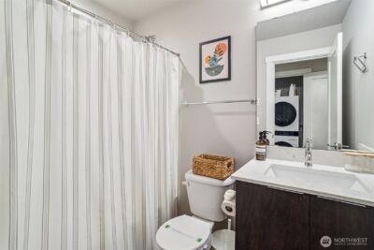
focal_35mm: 16
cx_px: 187
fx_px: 166
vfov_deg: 73.8
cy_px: 125
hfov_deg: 96.7
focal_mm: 16
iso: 1600
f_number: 8
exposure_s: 1/30
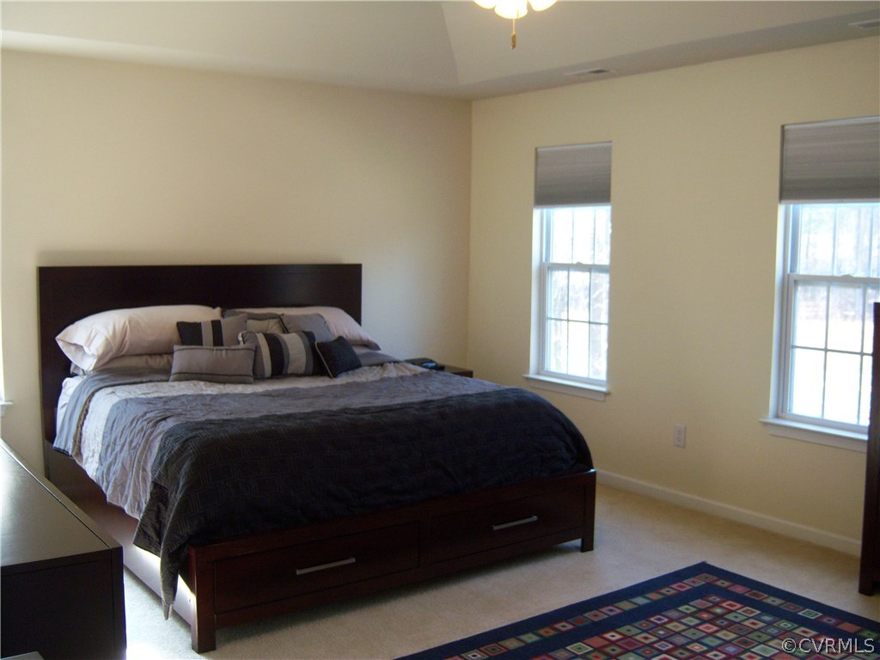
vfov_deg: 39.7
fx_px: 915
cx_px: 440
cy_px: 330
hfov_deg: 51.4
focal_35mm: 36
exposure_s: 1/60
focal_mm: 7.5
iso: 160
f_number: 2.8
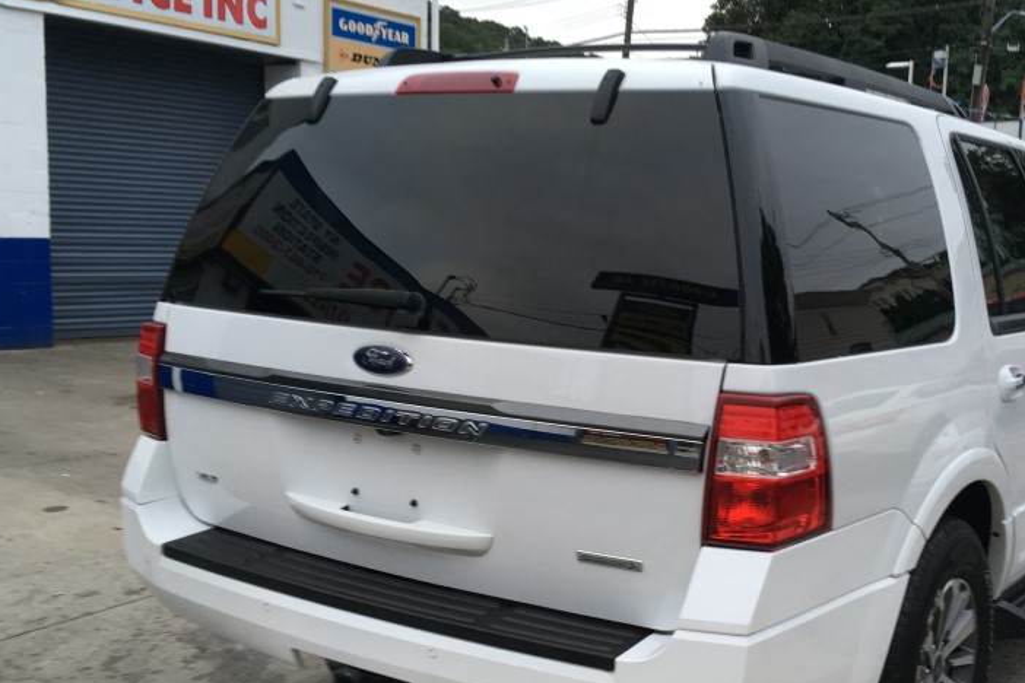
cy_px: 409
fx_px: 1253
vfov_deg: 30.4
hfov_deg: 44.3
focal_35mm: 44
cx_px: 607
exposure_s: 1/120
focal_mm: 4.15
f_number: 2.2
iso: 40
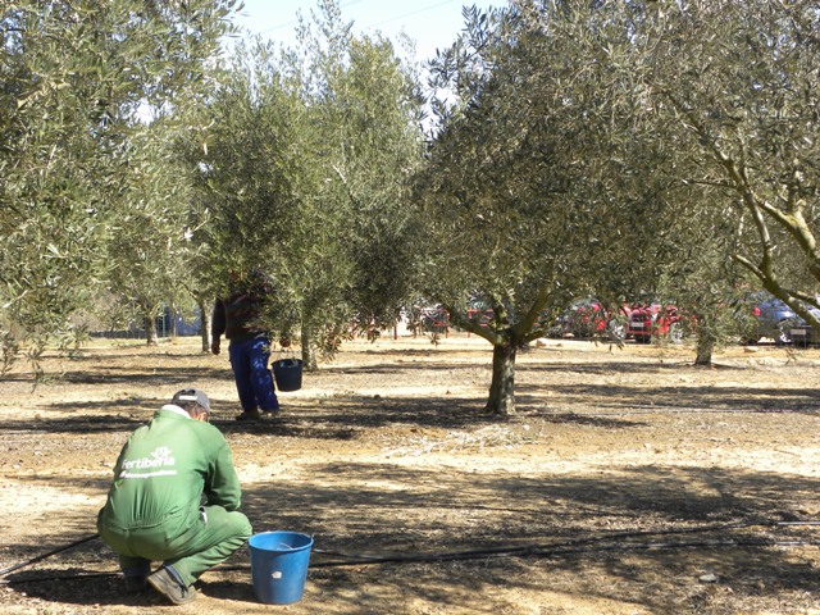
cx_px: 410
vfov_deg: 22.3
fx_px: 1563
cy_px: 308
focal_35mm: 66
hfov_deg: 29.4
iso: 64
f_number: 4.5
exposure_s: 1/207
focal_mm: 11.8
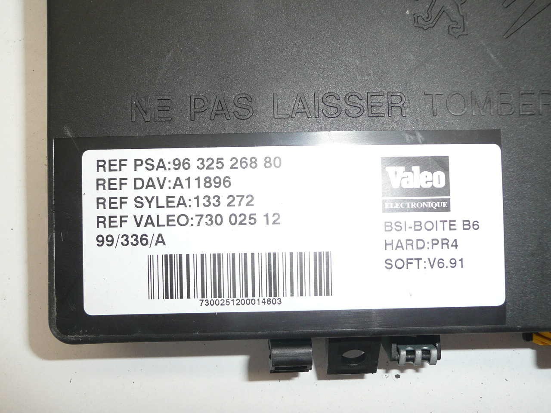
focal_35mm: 36
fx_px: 573
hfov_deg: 51.4
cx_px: 276
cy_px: 206
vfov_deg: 39.7
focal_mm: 4.6
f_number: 3.3
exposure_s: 1/100
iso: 100
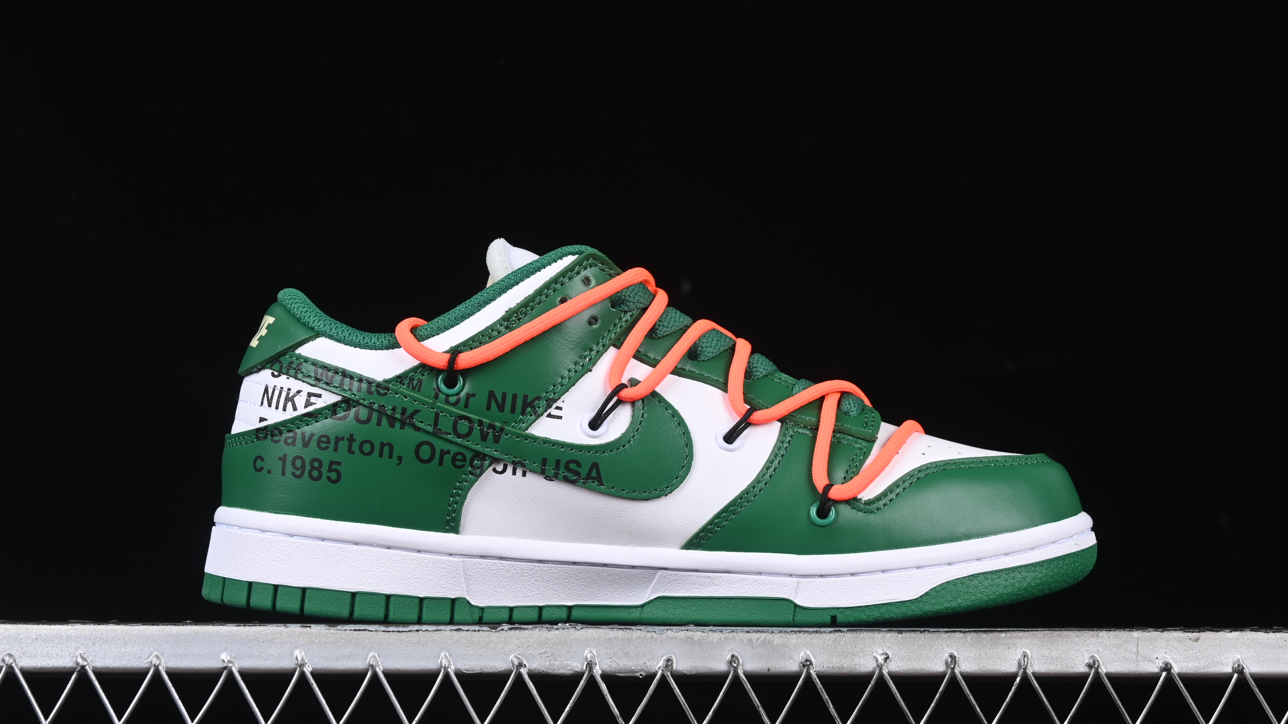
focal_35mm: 79
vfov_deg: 15.3
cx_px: 645
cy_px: 355
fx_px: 2698
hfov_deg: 26.9
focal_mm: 50
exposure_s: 1/80
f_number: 8
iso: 160
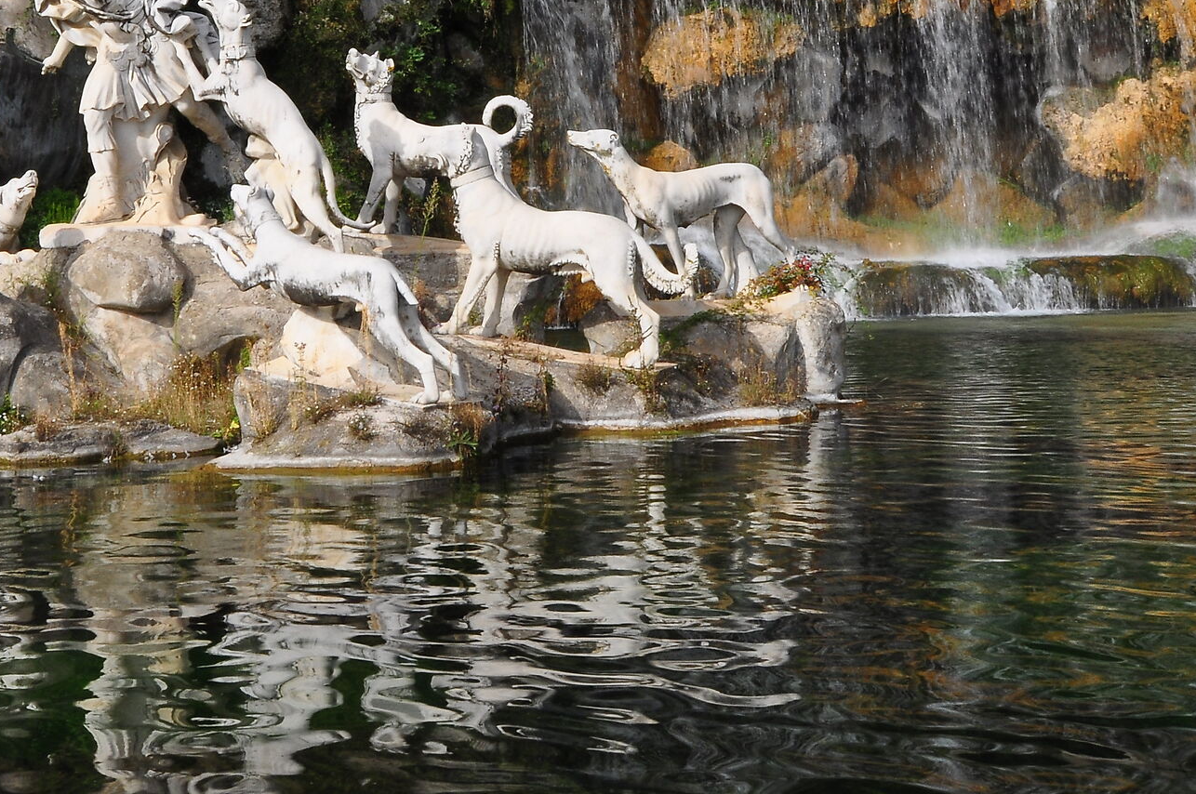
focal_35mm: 56
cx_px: 425
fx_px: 1858
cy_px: 107
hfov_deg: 35.4
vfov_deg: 23.6
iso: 250
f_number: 22
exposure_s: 1/60
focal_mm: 20
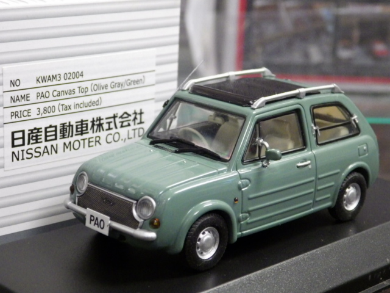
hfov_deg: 22.5
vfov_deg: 17.0
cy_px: 146
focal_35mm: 87
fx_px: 980
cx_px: 195
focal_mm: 15.6
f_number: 4.4
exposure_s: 1/30
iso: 1250
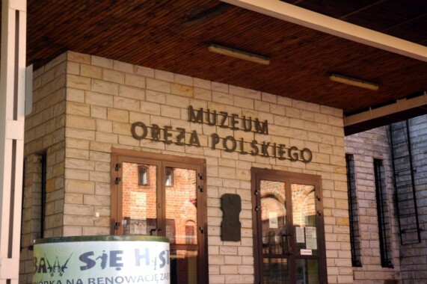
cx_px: 214
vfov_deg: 22.6
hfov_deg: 33.4
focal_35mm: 60
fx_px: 711
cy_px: 142
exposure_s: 1/80
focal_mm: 40
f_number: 5
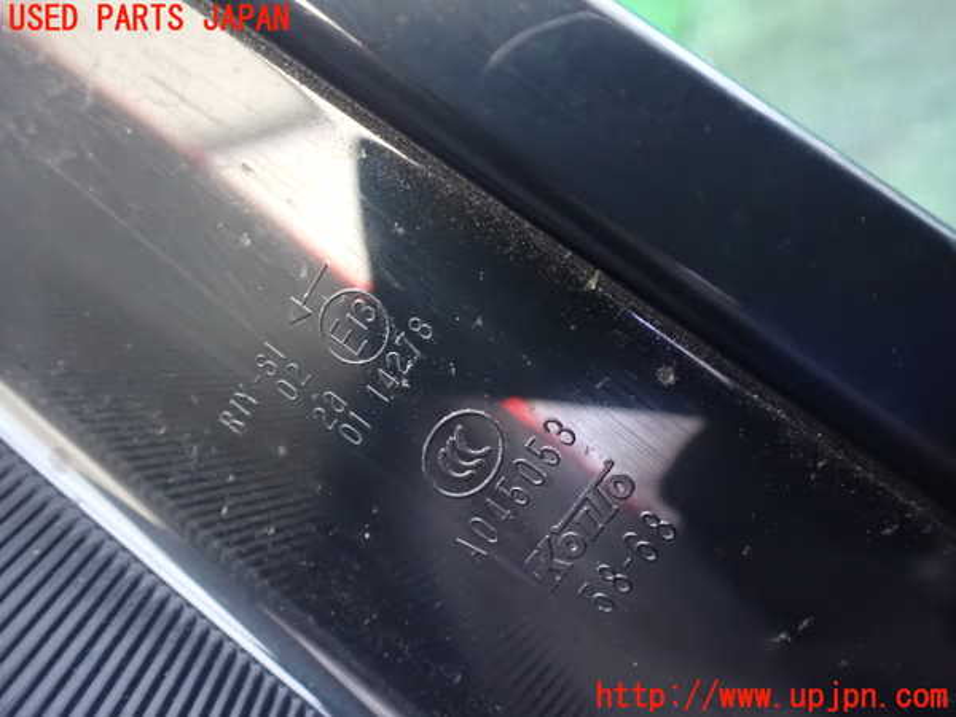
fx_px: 829
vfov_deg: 46.8
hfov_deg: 60.0
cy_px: 358
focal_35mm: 30
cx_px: 478
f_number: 2.3
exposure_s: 1/25
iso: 1600
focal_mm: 5.4
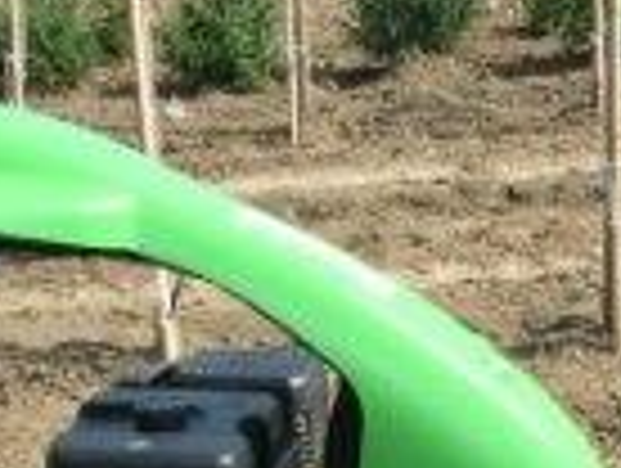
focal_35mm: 120
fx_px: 2157
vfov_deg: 12.0
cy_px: 626
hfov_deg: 16.1
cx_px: 612
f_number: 4.5
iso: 141
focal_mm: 5.6
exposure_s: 1/324
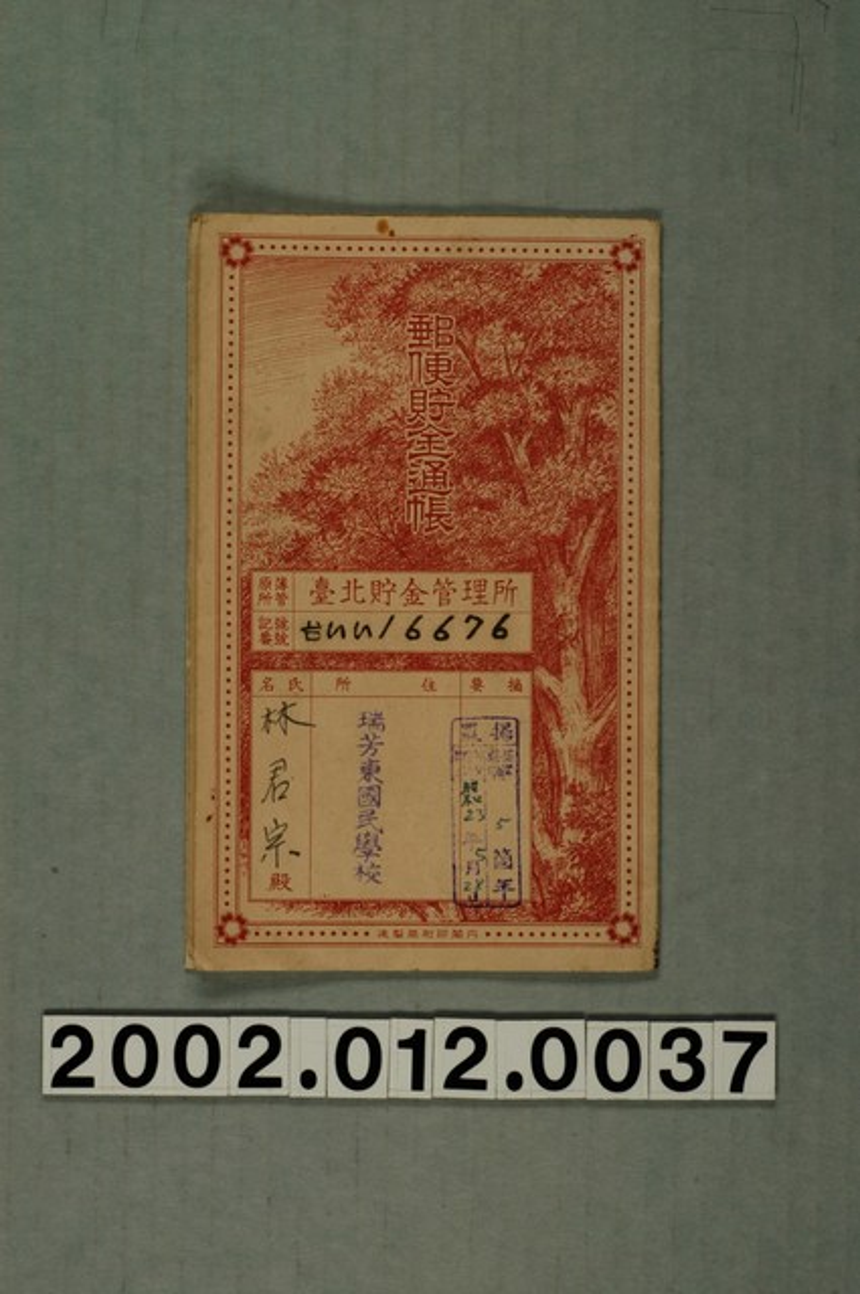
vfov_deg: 27.0
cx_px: 430
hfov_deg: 18.1
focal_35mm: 75
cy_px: 647
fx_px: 2695
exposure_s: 1/60
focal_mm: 50
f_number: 8
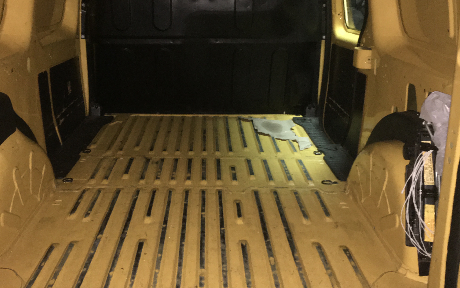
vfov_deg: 32.8
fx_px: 489
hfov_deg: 50.3
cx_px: 203
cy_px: 135
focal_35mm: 39
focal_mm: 4.15
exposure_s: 1/17
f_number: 2.2
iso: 200
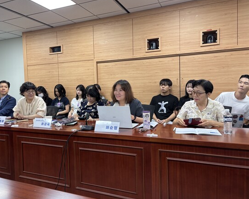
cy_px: 98
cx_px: 112
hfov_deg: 62.1
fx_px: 206
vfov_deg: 51.5
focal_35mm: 28
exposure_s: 1/95
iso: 125
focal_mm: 5.96
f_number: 1.6
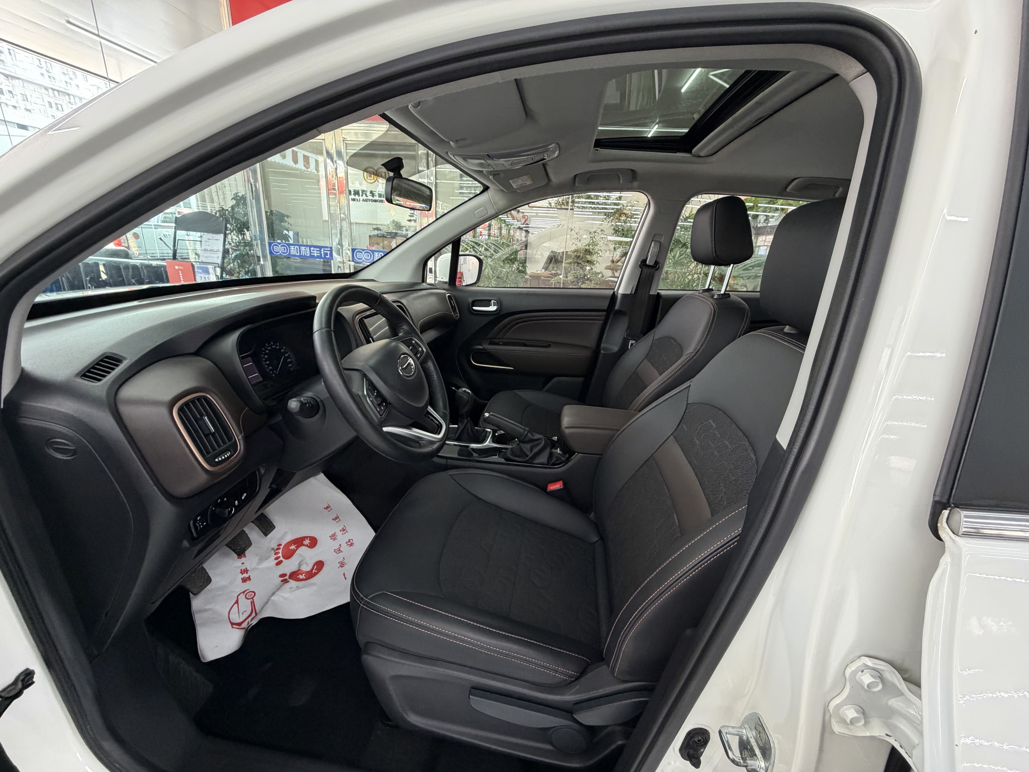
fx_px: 416
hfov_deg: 102.1
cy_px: 386
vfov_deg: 85.7
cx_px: 514
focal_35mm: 14
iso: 320
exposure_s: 1/100
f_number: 2.2
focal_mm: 2.22
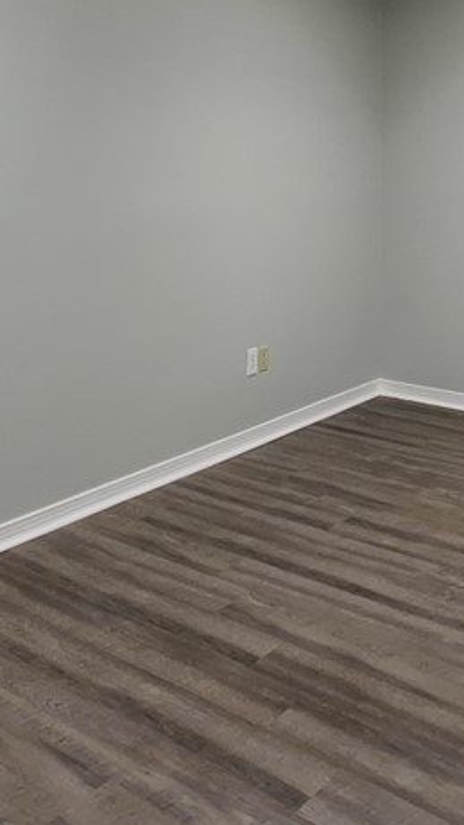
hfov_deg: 19.1
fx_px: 1377
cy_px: 246
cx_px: 143
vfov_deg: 32.9
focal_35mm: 63
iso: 64
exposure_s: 1/120
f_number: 1.5
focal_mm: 5.7
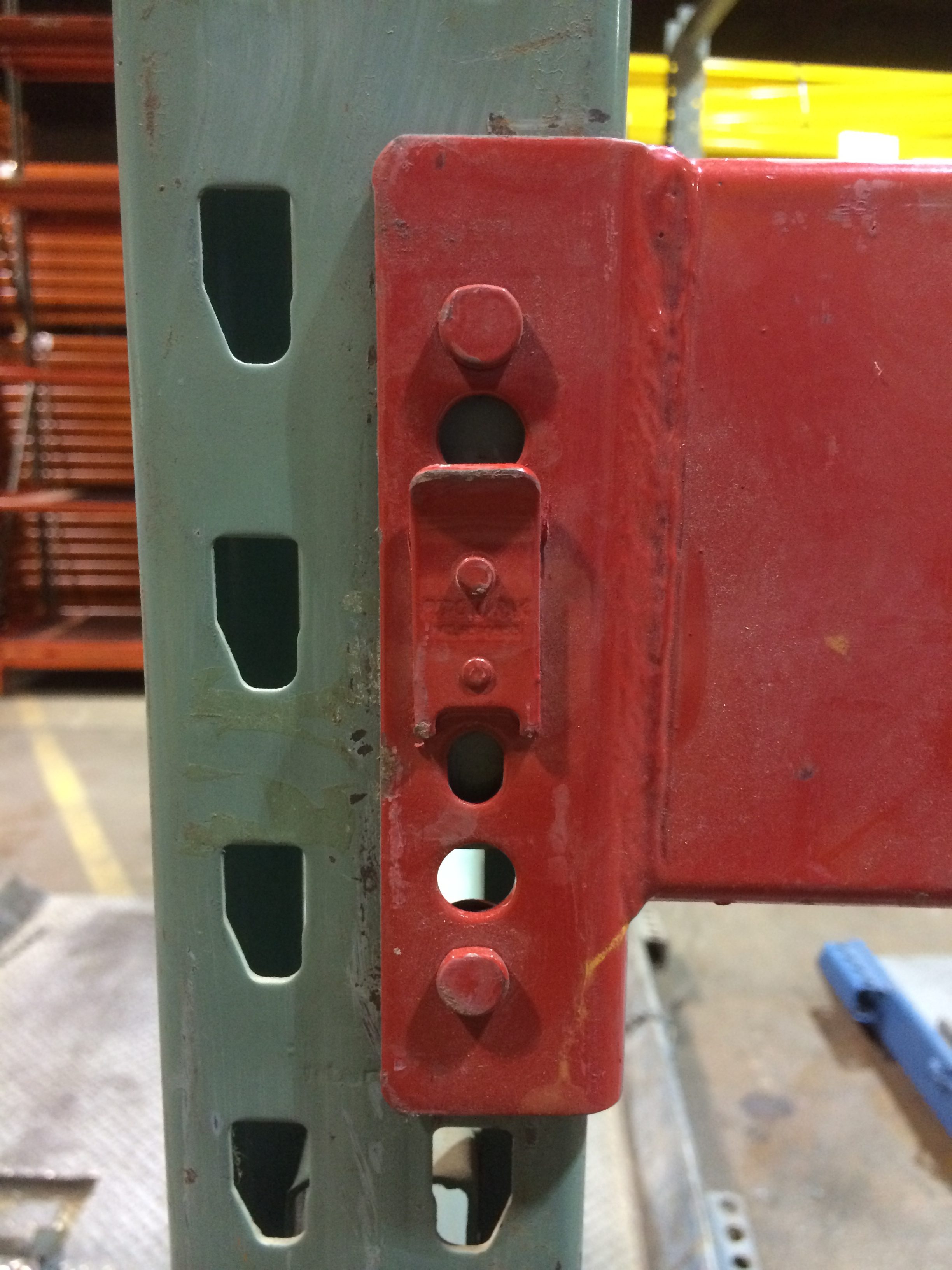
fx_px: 1100
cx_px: 476
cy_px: 635
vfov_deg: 60.0
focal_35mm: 30
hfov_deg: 46.8
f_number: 2.2
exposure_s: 1/30
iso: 320
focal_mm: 4.12
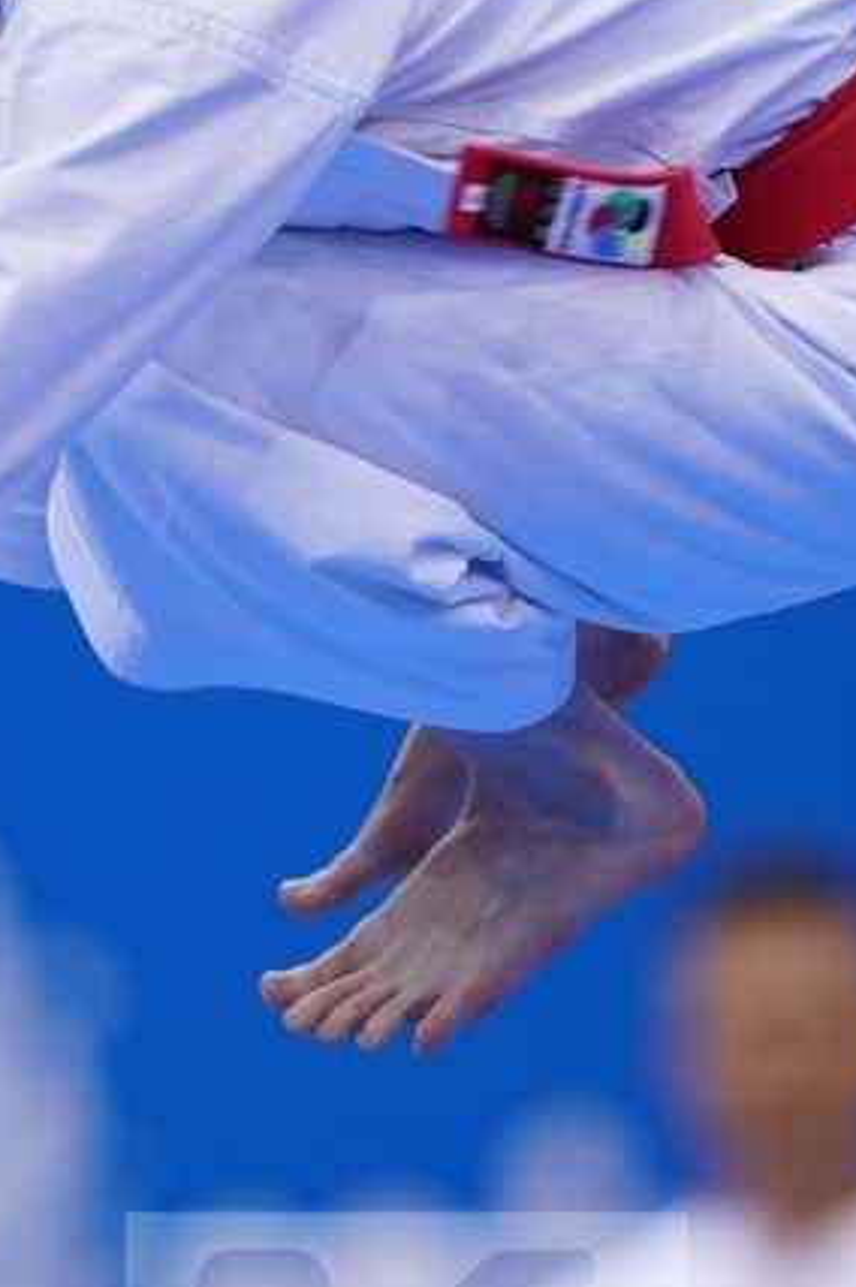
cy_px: 416
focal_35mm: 1125
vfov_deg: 1.8
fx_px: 40187
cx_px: 407
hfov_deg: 1.2
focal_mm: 400
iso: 640
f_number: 2.8
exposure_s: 1/500
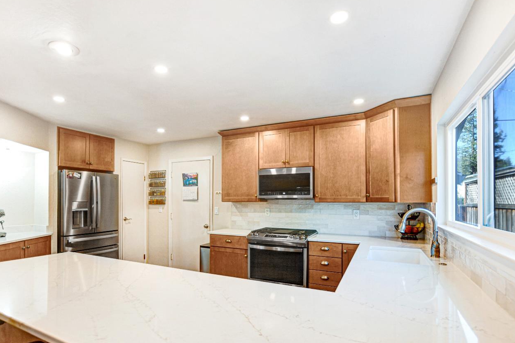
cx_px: 235
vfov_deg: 66.9
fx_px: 257
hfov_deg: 89.8
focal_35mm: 18
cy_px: 200
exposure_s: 1/60
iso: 100
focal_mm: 10
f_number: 4
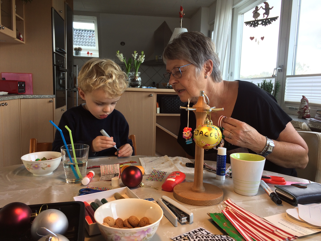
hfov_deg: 61.7
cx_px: 160
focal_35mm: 29
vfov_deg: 48.2
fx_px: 269
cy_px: 120
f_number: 2.2
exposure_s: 1/50
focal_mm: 4.15
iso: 40
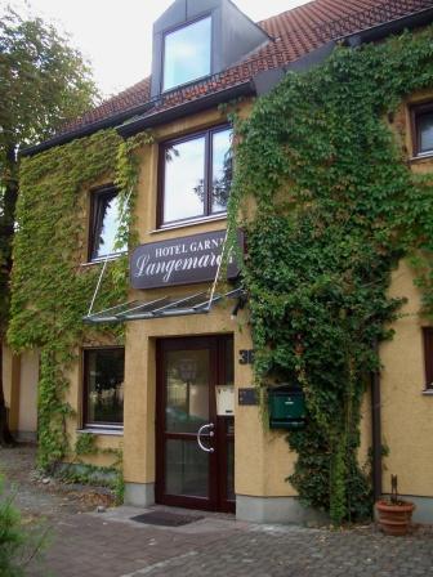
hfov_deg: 40.7
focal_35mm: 35
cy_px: 288
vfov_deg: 52.6
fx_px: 584
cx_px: 216
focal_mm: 5.8
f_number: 2.6
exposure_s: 1/100
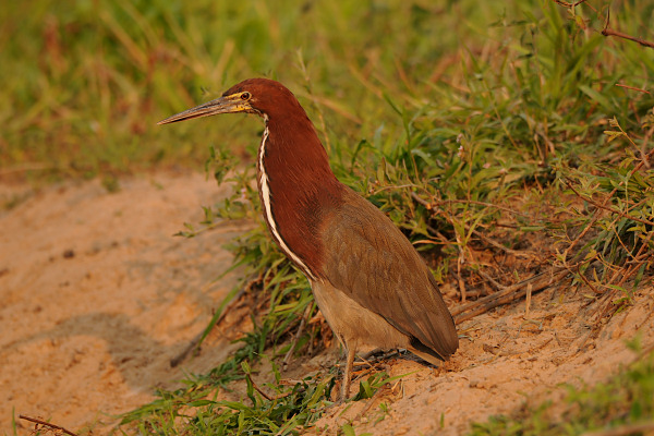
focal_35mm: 540
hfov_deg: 3.8
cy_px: 218
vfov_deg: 2.5
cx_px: 327
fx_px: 9809
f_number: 4.5
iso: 200
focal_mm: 360
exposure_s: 1/320
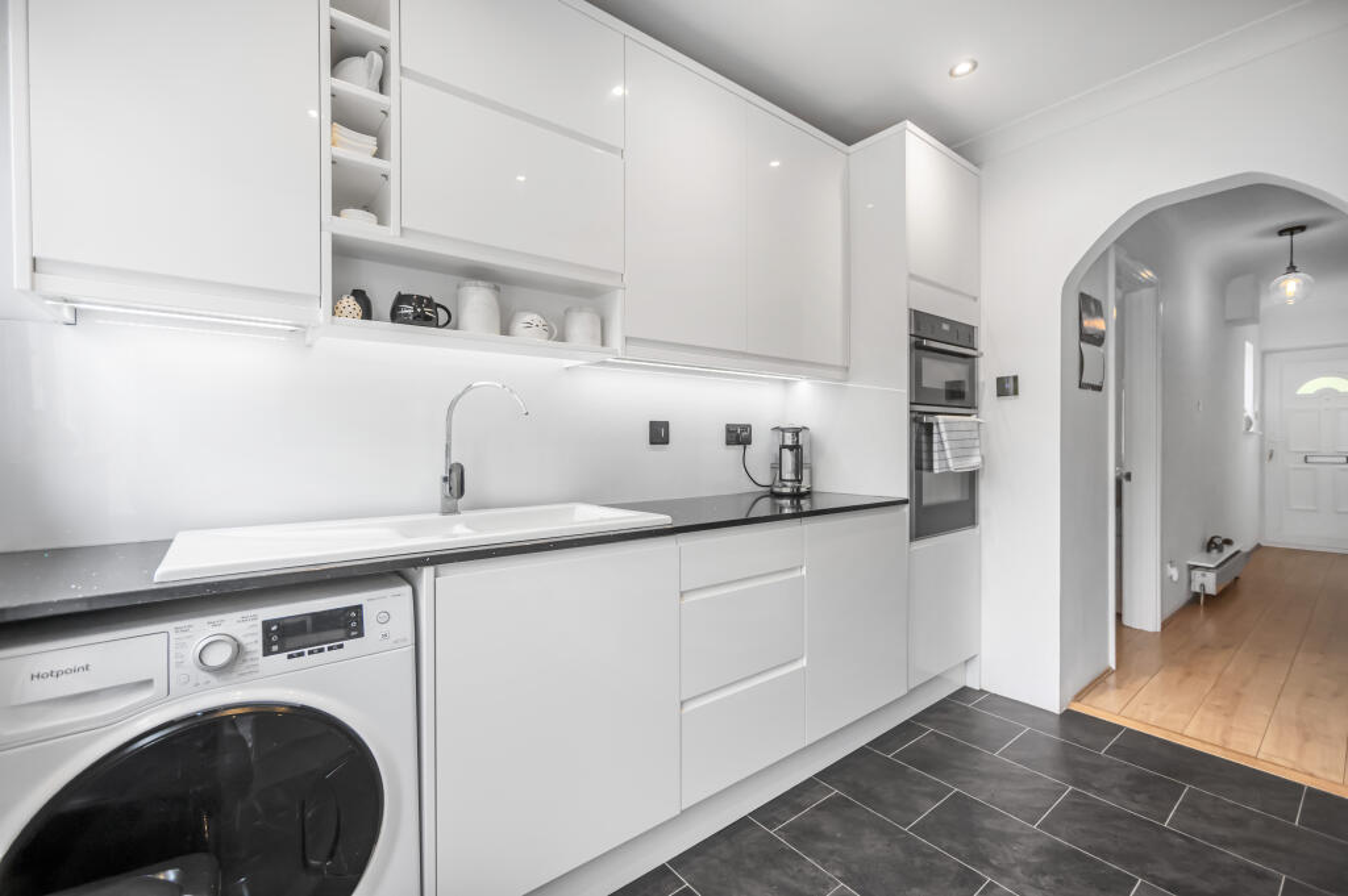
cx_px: 674
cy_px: 448
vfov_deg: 77.2
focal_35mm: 15
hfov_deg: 100.4
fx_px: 561
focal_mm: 15
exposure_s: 1/160
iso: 400
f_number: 5
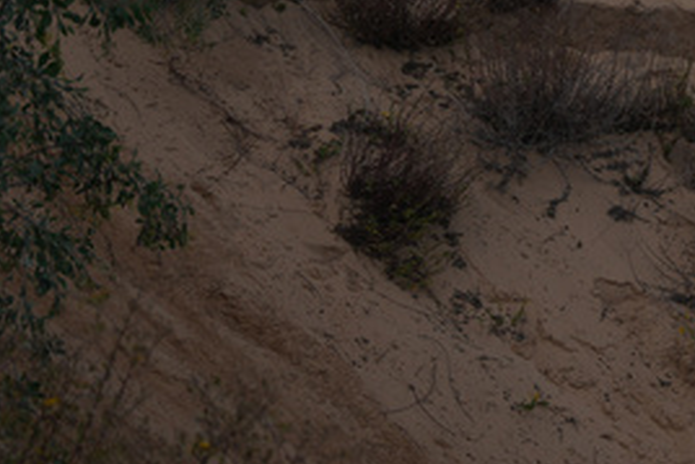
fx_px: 2985
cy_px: -331
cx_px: 988
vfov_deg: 8.6
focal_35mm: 155
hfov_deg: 12.7
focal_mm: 40.4
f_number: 2.8
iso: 200
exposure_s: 1/640
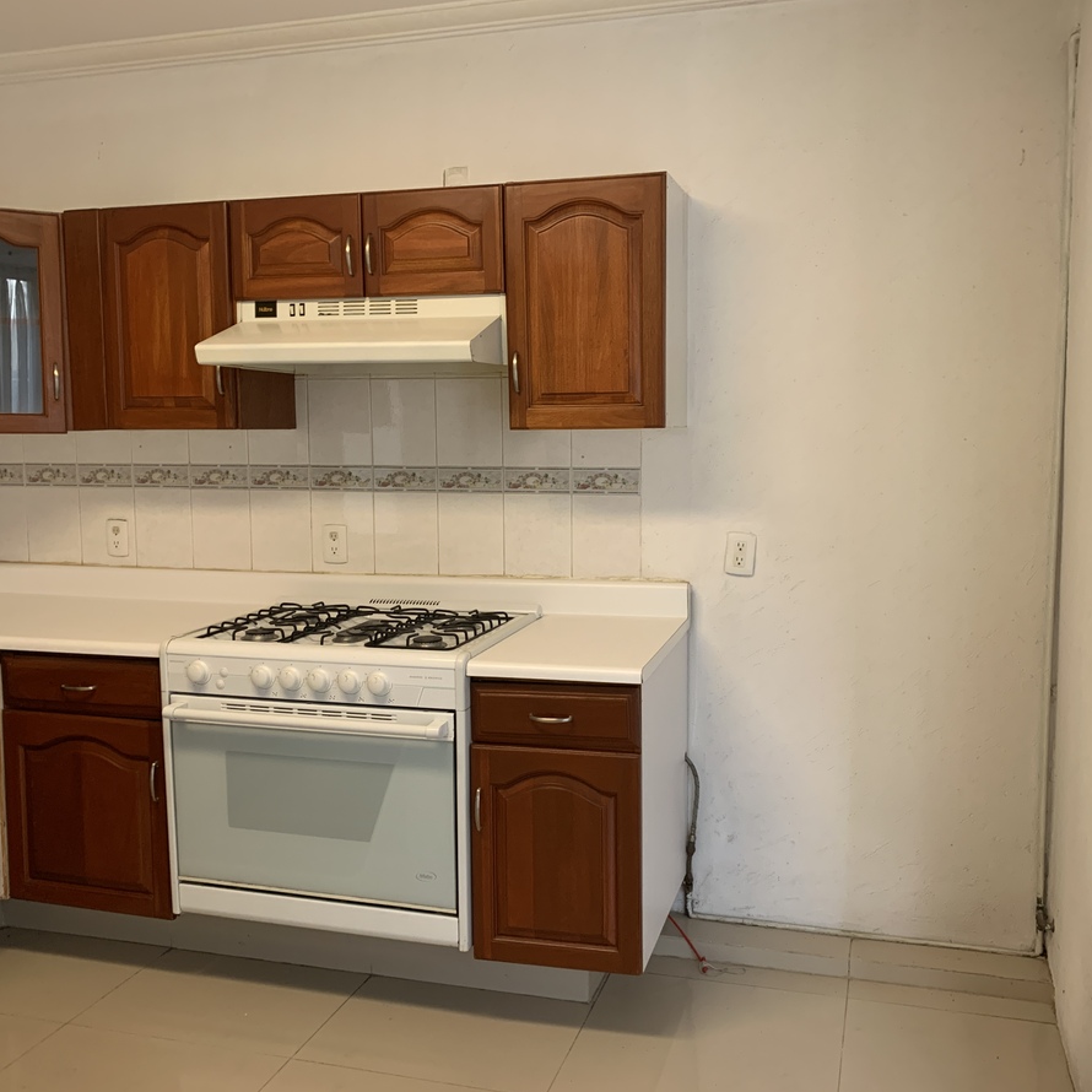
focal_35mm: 31
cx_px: 579
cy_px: 542
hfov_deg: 52.5
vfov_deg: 52.5
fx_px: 1106
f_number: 1.8
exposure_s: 1/60
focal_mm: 4.25
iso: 160
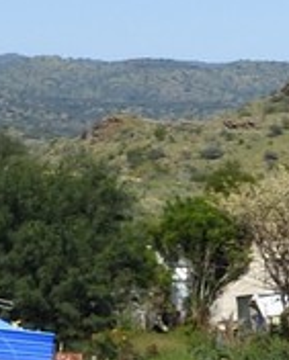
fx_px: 4187
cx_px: 1502
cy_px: 800
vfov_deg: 4.8
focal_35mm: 392
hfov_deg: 3.6
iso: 400
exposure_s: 1/1000
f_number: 10
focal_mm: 46
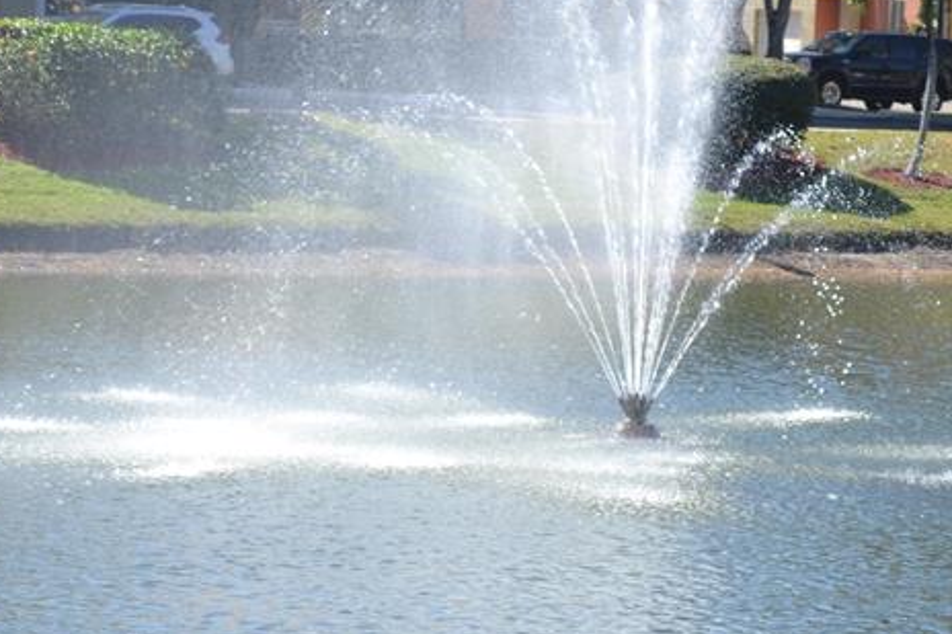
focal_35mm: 182
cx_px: 398
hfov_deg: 11.3
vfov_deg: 7.5
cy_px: 443
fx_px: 4814
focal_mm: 55
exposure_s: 1/200
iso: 100
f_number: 7.1
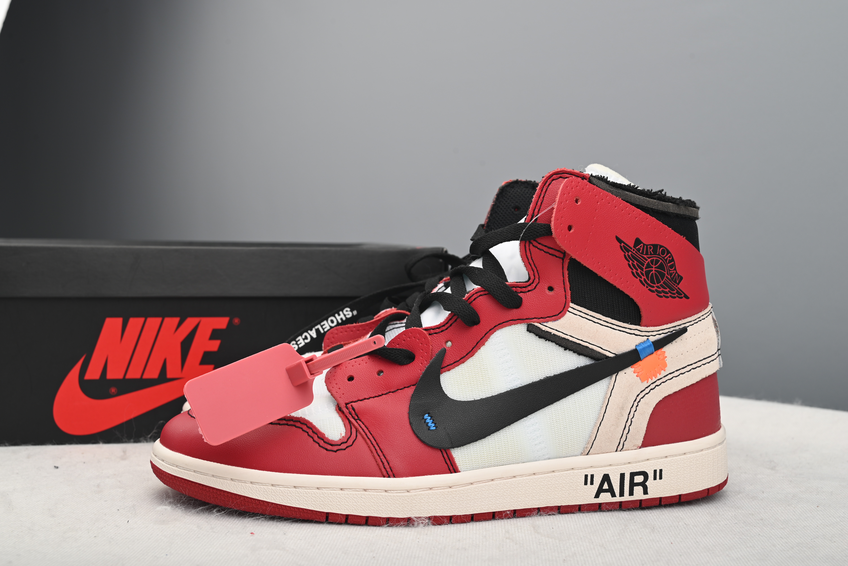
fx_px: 1084
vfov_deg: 29.3
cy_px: 283
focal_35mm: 46
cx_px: 424
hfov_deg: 42.7
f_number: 11
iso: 100
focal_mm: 46
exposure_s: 1/200
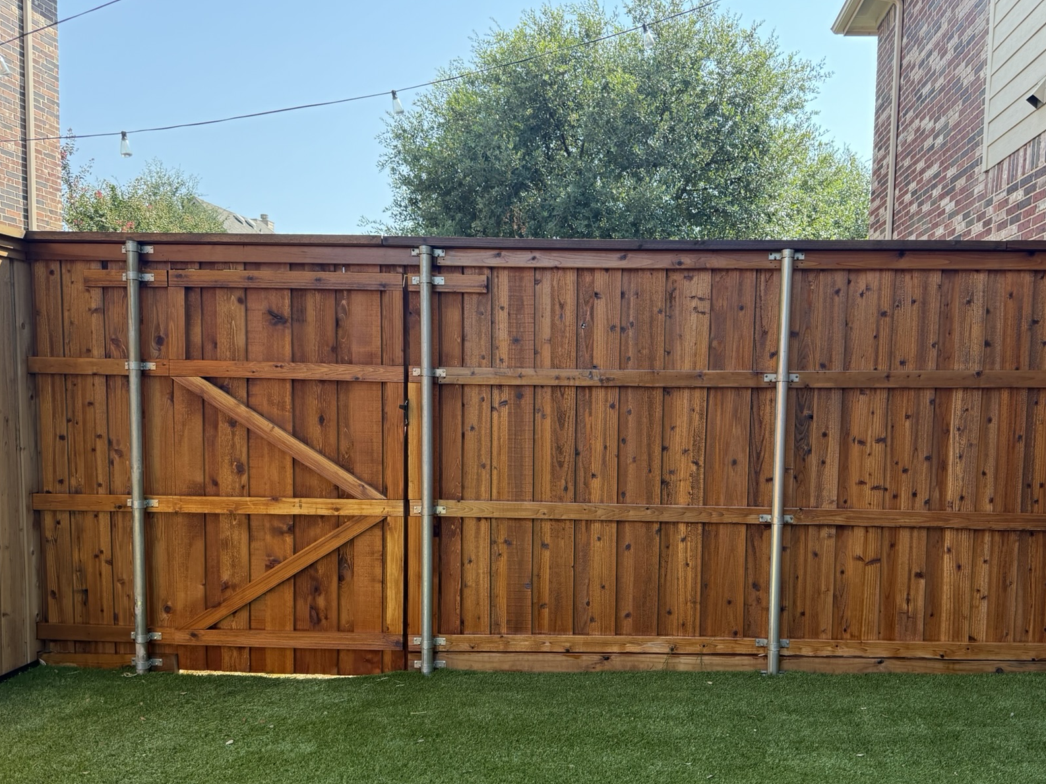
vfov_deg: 45.1
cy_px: 488
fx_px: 937
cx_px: 589
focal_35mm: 31
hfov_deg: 58.2
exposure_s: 1/602
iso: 100
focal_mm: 6.76
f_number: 1.78
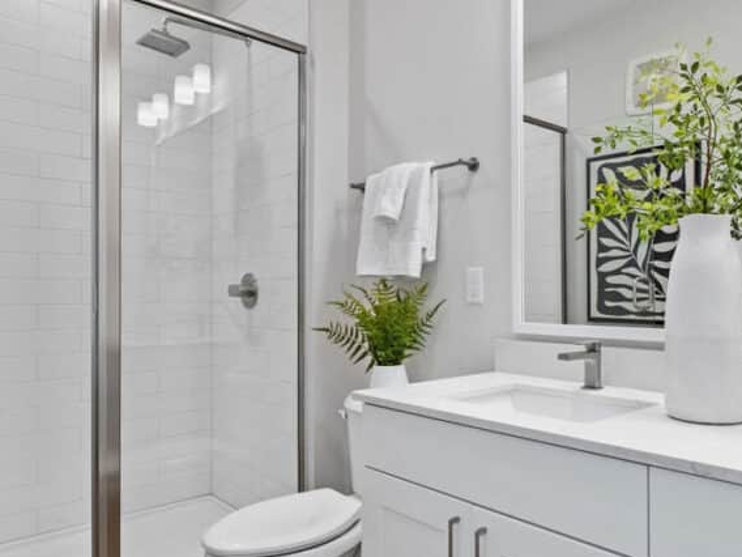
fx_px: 557
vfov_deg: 53.1
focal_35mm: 26
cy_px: 279
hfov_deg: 66.6
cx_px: 448
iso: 400
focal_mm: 10
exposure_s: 1/15
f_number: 5.6
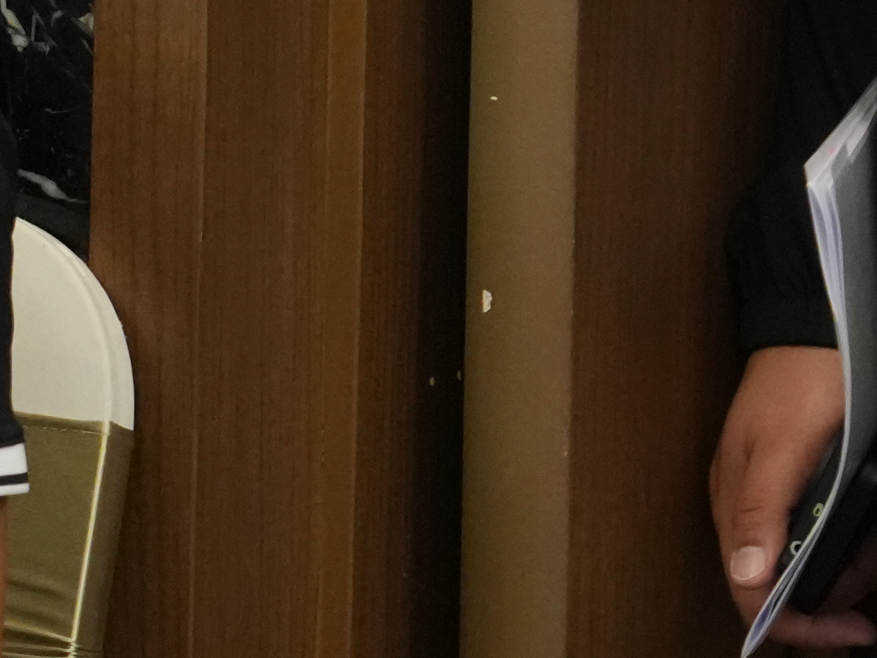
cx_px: -901
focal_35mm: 446
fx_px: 11300
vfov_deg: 3.3
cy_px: 216
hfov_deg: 4.4
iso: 4000
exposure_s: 1/80
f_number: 4.5
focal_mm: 81
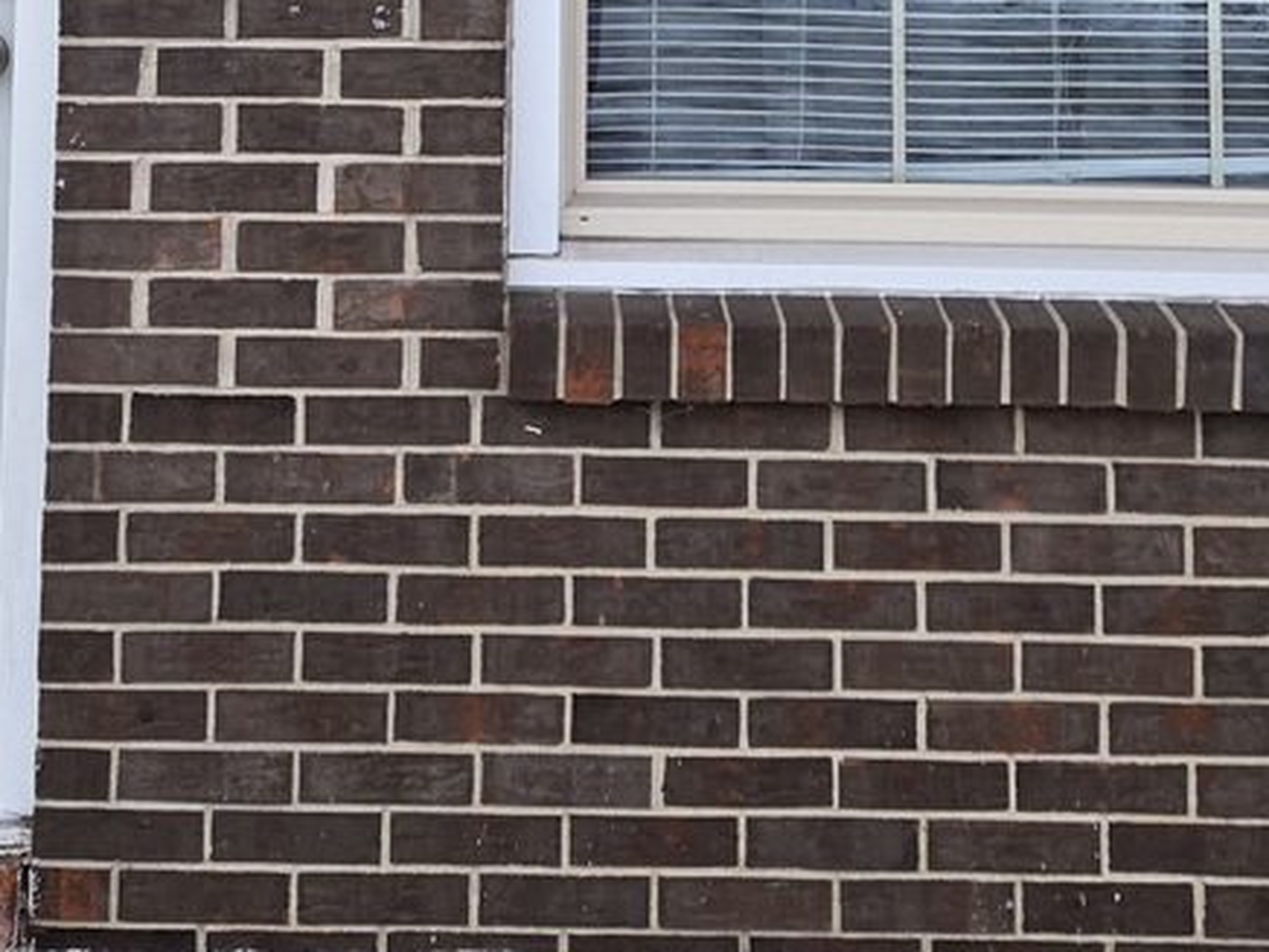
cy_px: -527
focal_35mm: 76
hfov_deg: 25.6
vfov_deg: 17.2
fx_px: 2786
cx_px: 483
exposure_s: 1/286
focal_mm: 5.4
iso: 25
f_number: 1.8
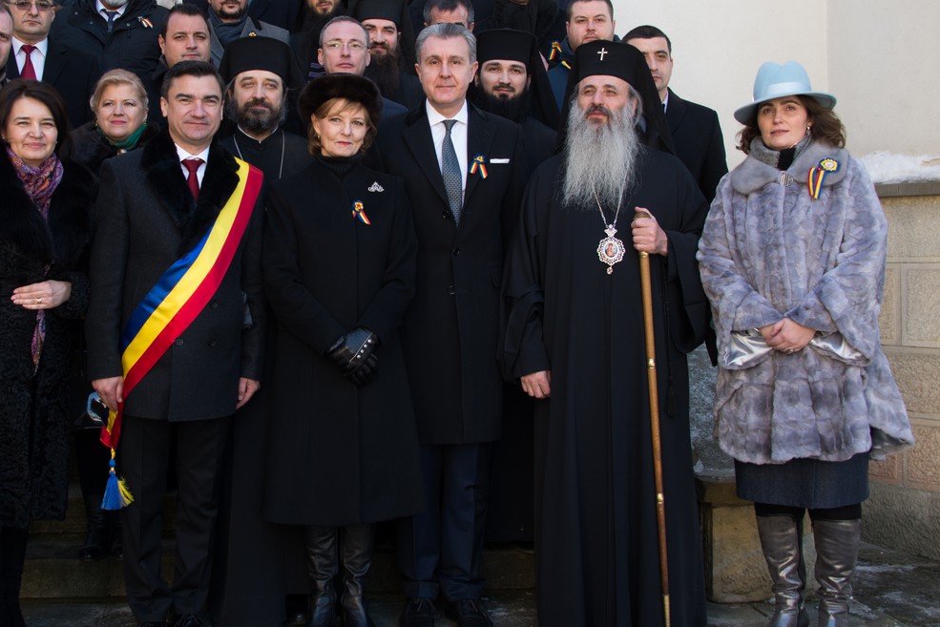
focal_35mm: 51
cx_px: 348
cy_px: 227
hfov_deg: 38.6
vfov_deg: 26.4
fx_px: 1332
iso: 400
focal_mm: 35
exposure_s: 1/125
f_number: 5.6
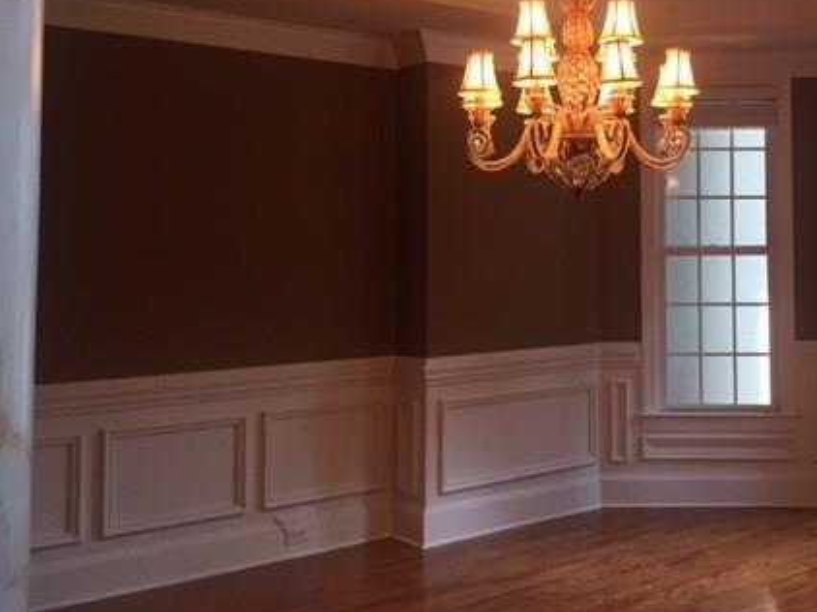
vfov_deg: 32.4
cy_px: 172
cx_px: 618
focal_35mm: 44
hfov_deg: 41.6
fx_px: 1038
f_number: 2.2
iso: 50
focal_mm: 4.15
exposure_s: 1/30
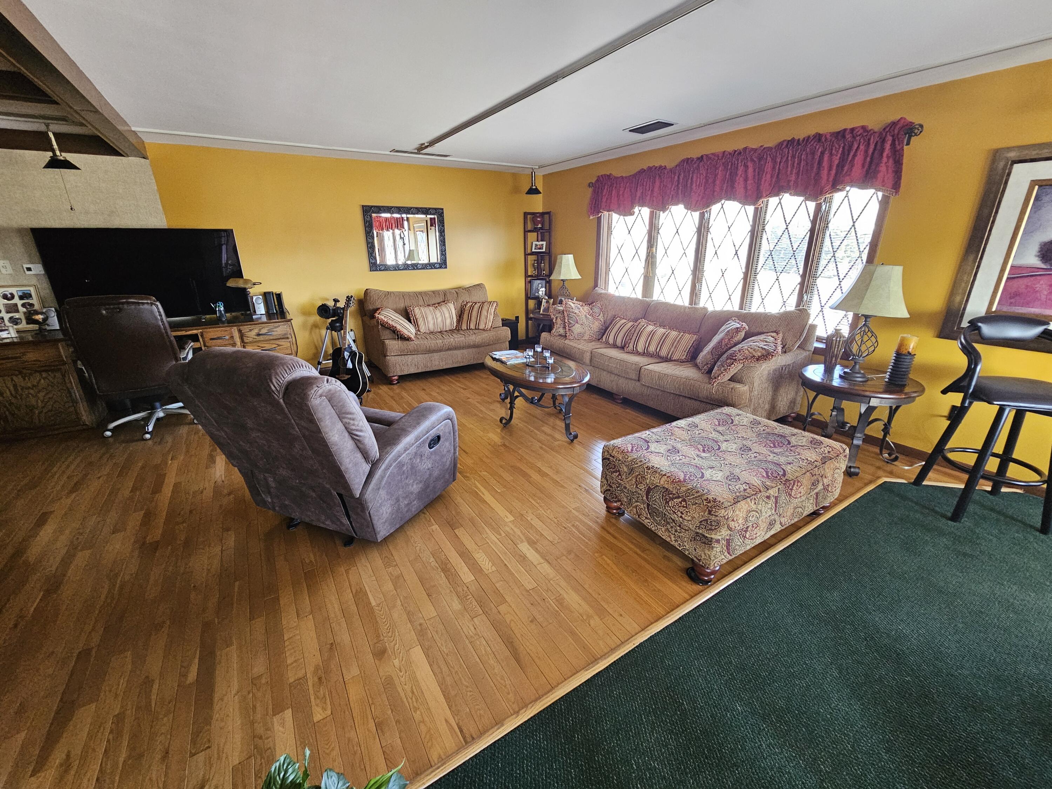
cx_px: 526
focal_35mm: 13
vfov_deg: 89.9
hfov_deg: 106.2
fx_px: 395
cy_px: 394
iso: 400
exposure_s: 1/60
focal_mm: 2.2
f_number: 2.2
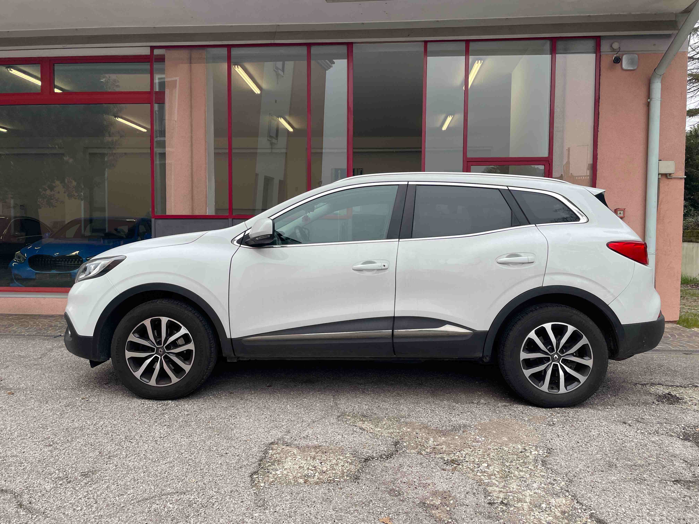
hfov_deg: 67.3
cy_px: 262
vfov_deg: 53.1
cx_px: 350
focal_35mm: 26
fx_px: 525
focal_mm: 4.2
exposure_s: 1/545
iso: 32
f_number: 1.6
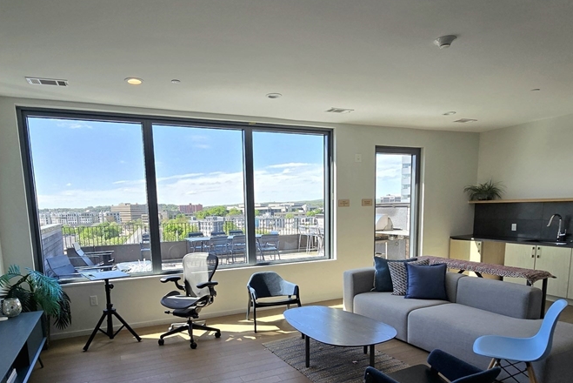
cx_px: 269
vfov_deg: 58.1
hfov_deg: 81.1
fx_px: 334
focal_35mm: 21
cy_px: 259
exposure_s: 1/455
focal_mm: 2.2
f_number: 2.2
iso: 50
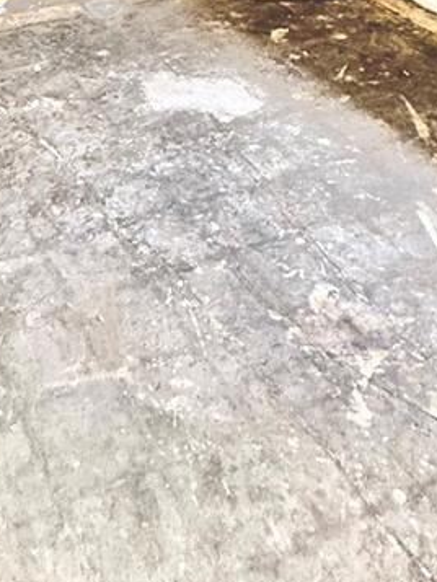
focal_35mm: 47
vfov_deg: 33.6
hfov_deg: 29.0
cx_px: 5
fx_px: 791
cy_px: -98
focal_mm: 2.22
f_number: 2.2
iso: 400
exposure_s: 1/60
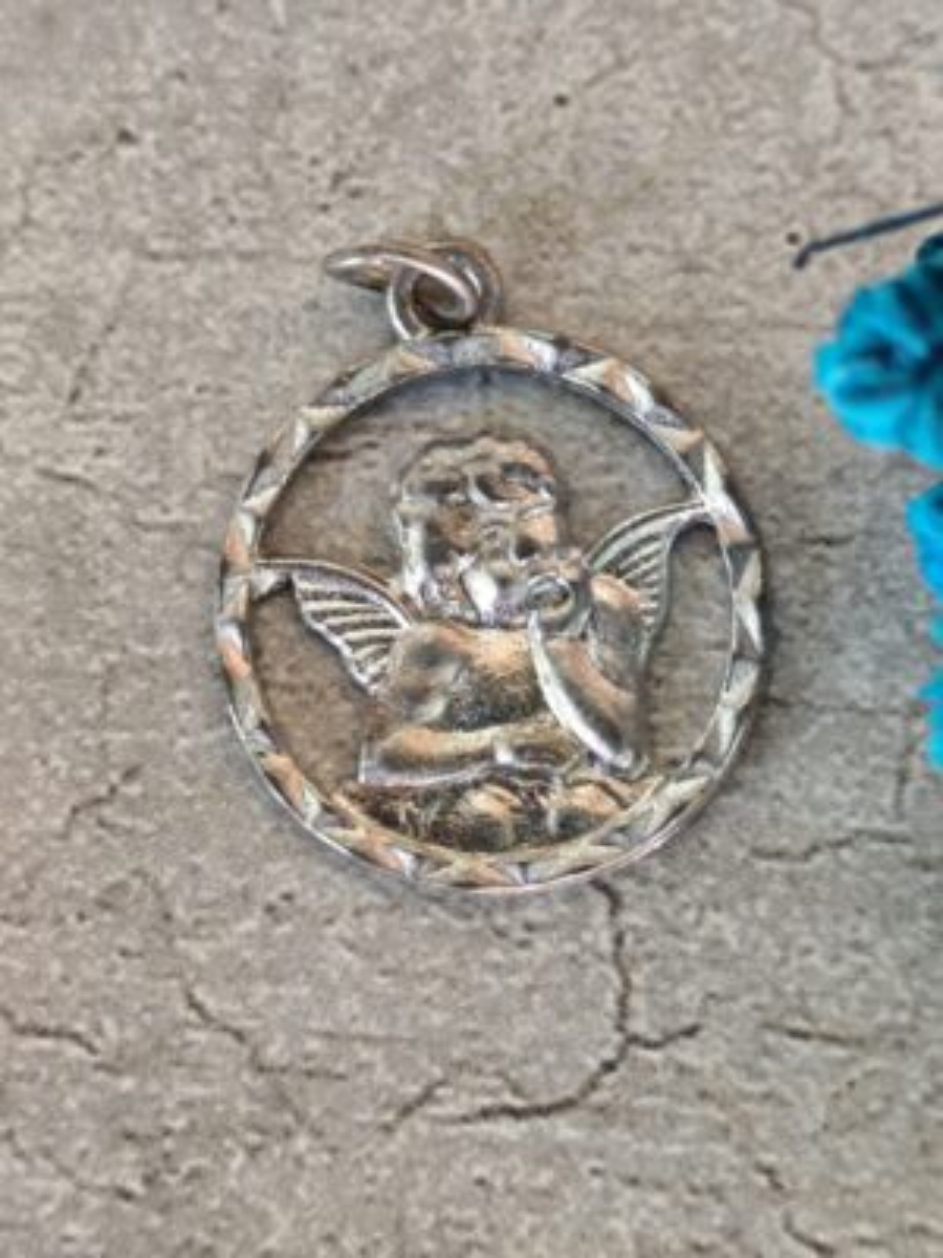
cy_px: 629
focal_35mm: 93
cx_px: 472
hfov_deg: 15.9
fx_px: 3378
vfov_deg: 21.1
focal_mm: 6.19
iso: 250
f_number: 1.65
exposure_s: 1/25
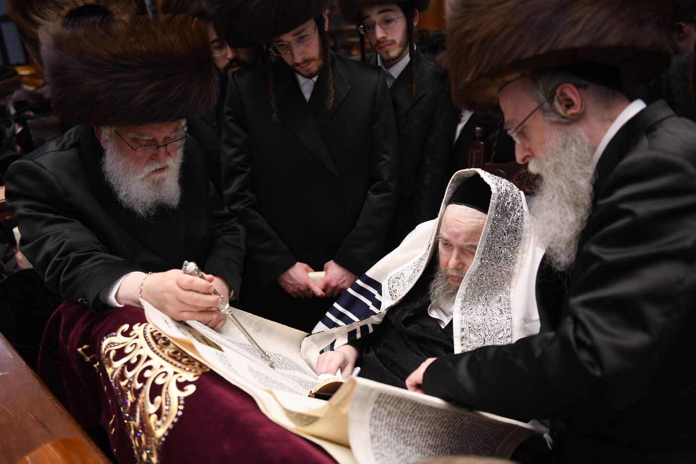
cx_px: 348
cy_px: 232
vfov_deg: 38.9
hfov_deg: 55.8
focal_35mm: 34
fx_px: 657
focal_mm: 34
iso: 640
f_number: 2.8
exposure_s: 1/100
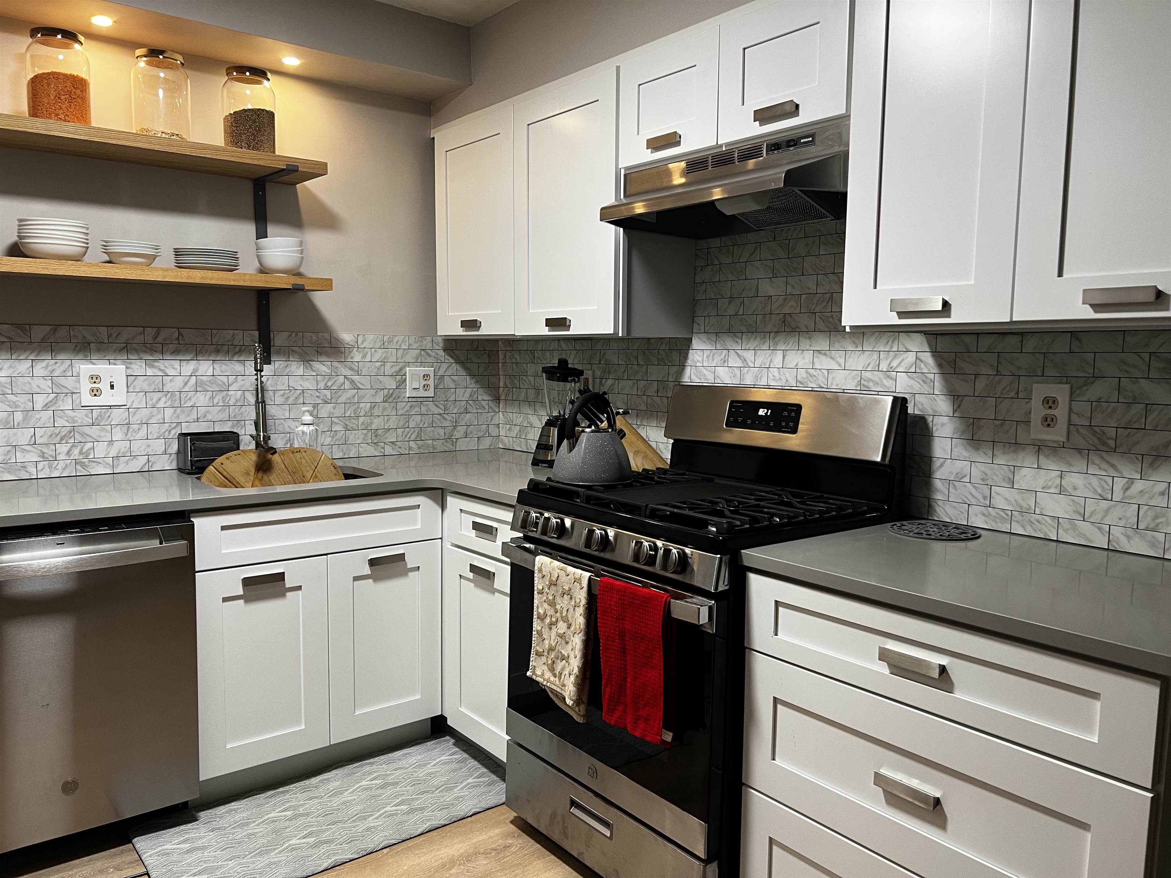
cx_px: 586
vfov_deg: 53.1
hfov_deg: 67.3
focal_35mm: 26
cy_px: 439
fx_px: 880
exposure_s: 1/60
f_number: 1.5
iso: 100
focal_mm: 5.7
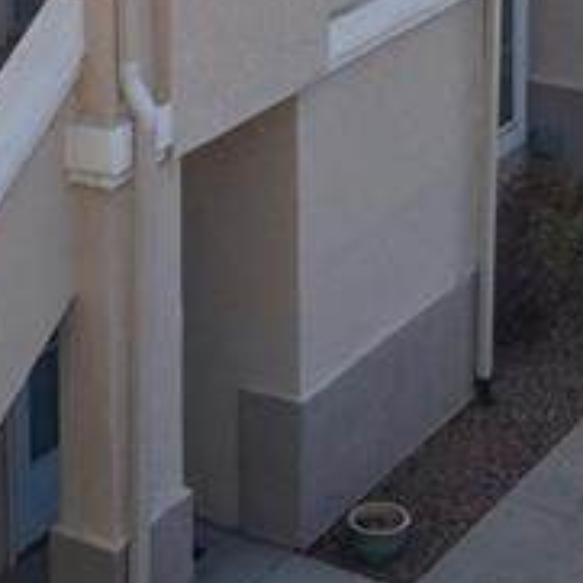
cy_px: -227
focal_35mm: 120
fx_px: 2287
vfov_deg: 13.8
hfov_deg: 14.5
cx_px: 316
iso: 200
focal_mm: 8.7
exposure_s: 1/350
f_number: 1.8
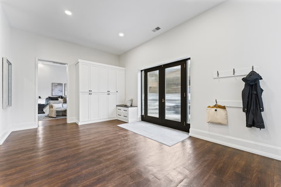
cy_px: 94
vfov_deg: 81.2
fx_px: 109
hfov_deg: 104.3
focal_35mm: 14
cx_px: 140
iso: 640
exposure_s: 1/2
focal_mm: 14
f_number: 7.1
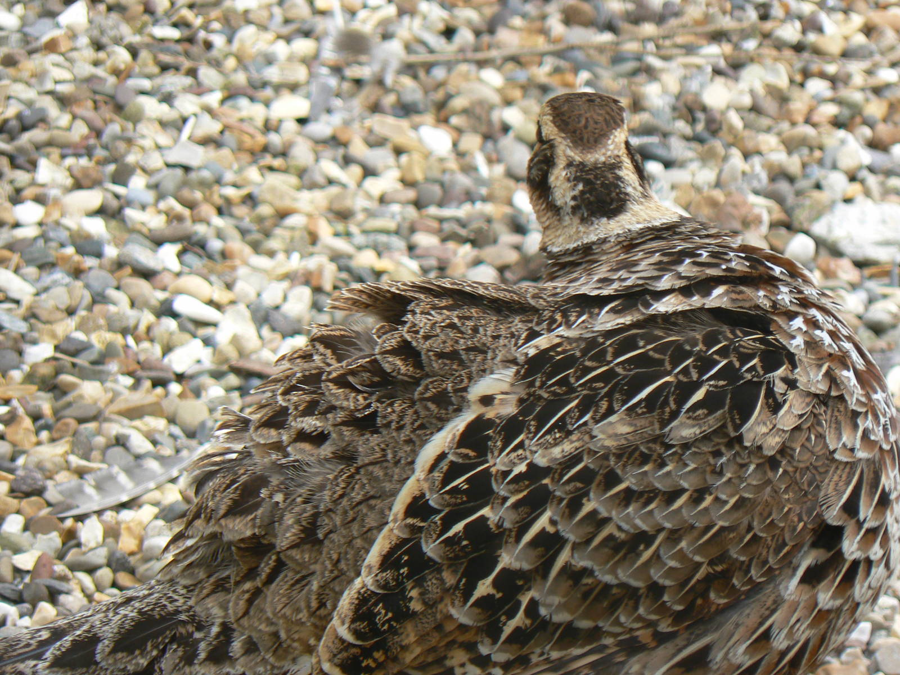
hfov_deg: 7.7
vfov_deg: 5.8
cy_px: 338
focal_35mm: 256
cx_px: 450
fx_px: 6656
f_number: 4
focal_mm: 42.6
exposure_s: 1/125
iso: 80
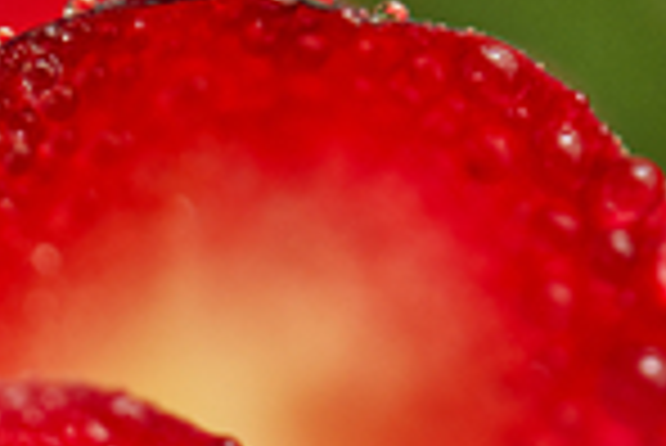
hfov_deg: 10.0
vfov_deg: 6.7
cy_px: 750
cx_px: -4
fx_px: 3759
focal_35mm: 203
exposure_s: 1/100
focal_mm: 50
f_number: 2.8
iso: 400
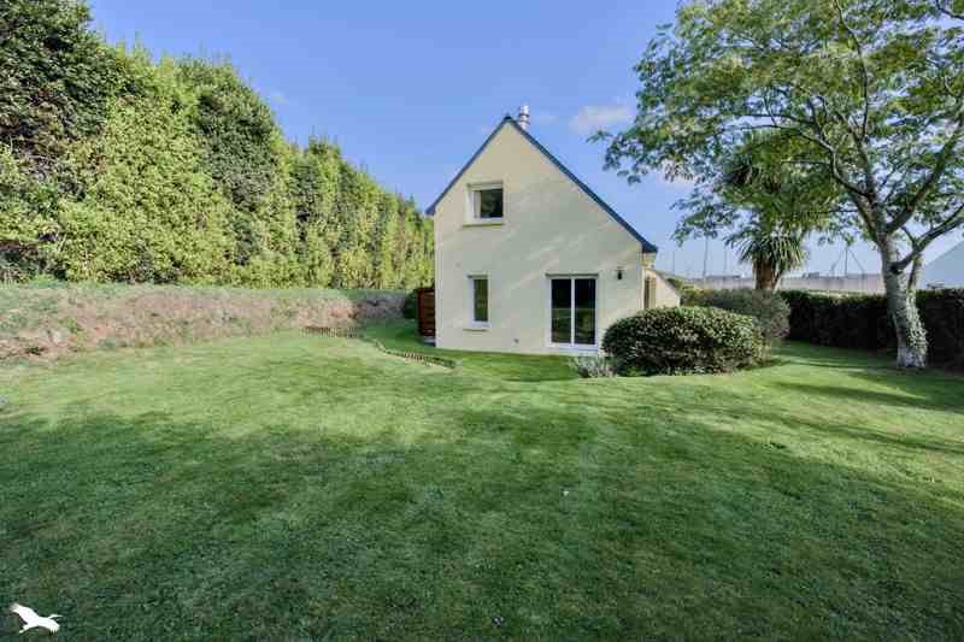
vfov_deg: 73.7
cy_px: 321
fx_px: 428
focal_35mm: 16
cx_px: 482
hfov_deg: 96.7
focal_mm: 16
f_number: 8
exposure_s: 1/4000
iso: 800
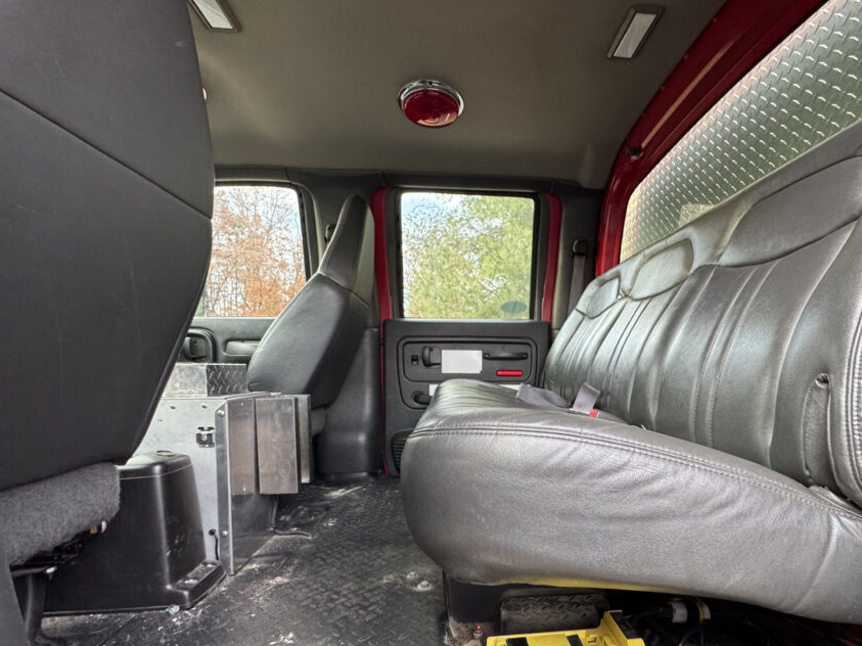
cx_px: 493
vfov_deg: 73.8
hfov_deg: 90.4
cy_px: 391
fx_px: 423
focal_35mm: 17
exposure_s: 1/99
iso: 250
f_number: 2.2
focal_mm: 2.22
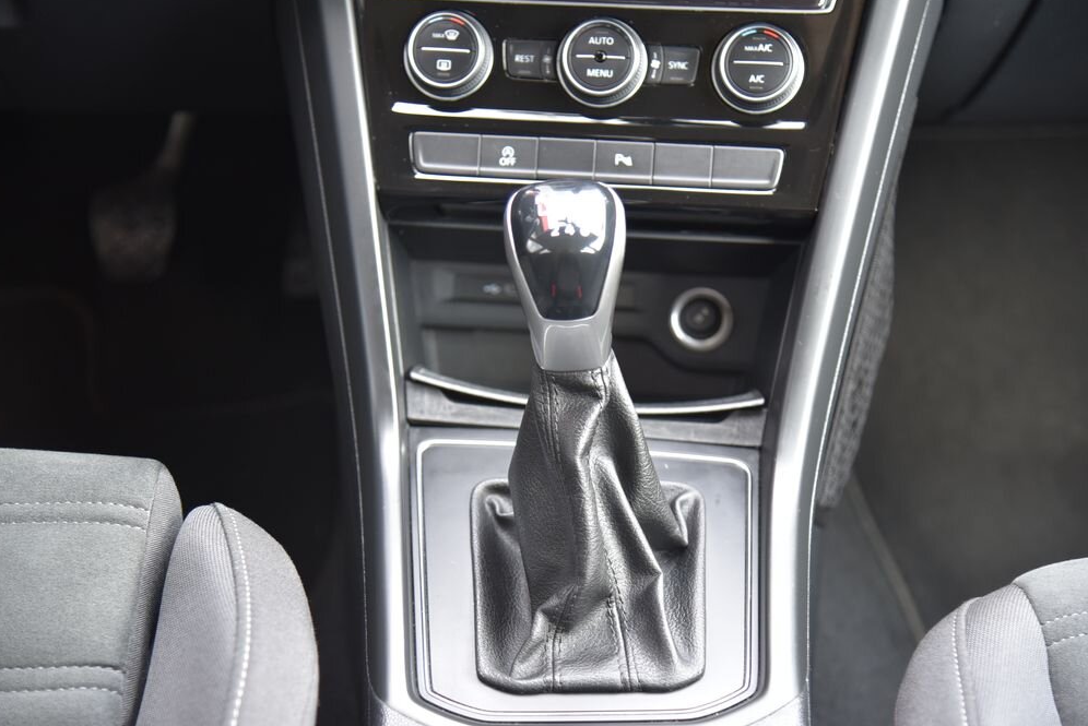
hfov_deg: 28.1
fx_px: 2177
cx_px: 547
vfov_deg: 18.9
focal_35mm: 72
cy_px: 366
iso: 500
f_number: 4
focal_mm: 70
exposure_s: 1/20
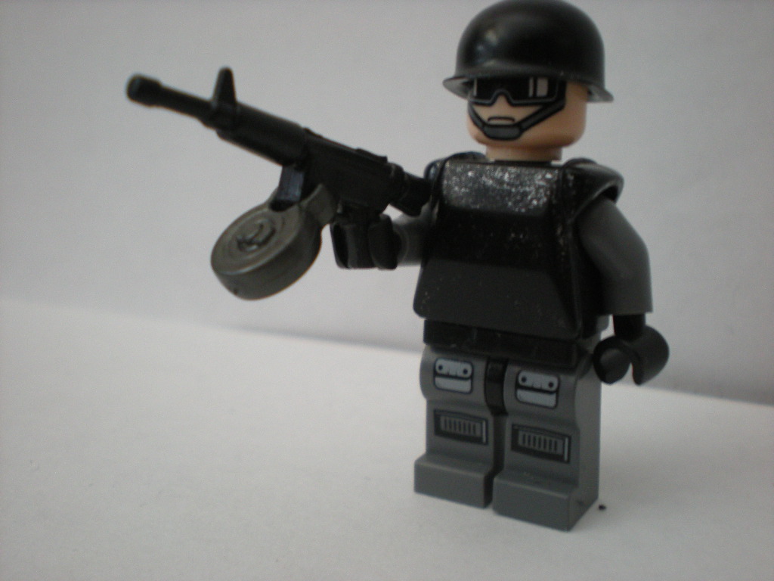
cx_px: 387
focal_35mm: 44
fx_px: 984
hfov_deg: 42.9
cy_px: 290
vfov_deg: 32.9
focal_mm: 7.4
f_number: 3.5
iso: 200
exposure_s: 1/8.3
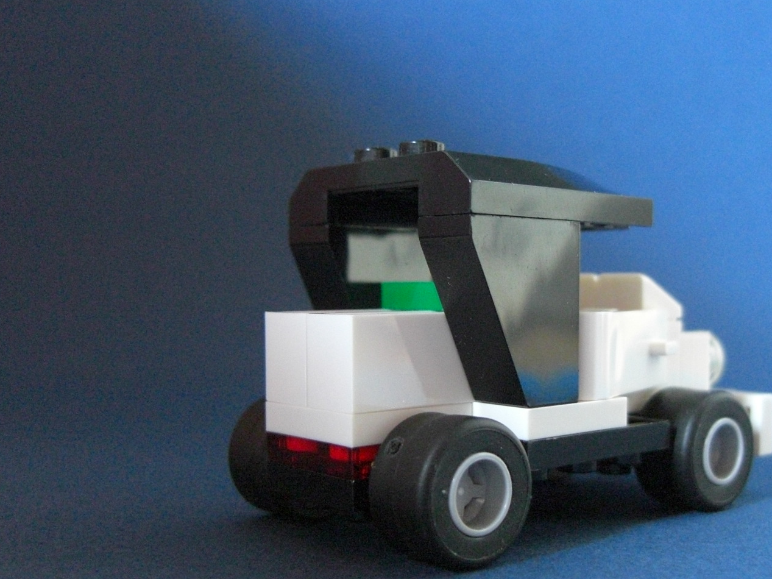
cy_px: 331
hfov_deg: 39.5
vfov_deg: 30.2
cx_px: 459
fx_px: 1070
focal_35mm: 48
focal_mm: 7.9
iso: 800
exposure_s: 1/20
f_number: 2.8
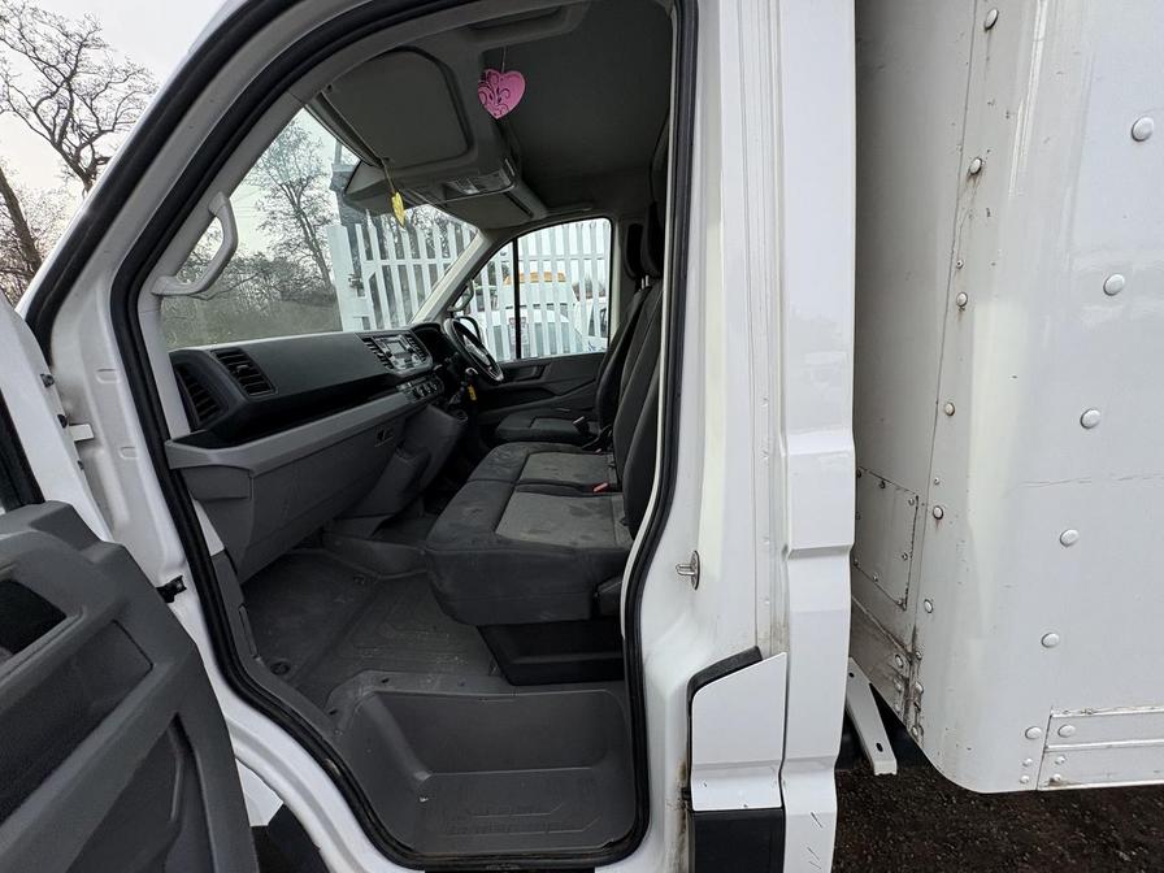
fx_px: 471
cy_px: 436
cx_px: 582
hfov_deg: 102.1
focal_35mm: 14
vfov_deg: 85.7
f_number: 2.2
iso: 40
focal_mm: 2.22
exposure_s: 1/456
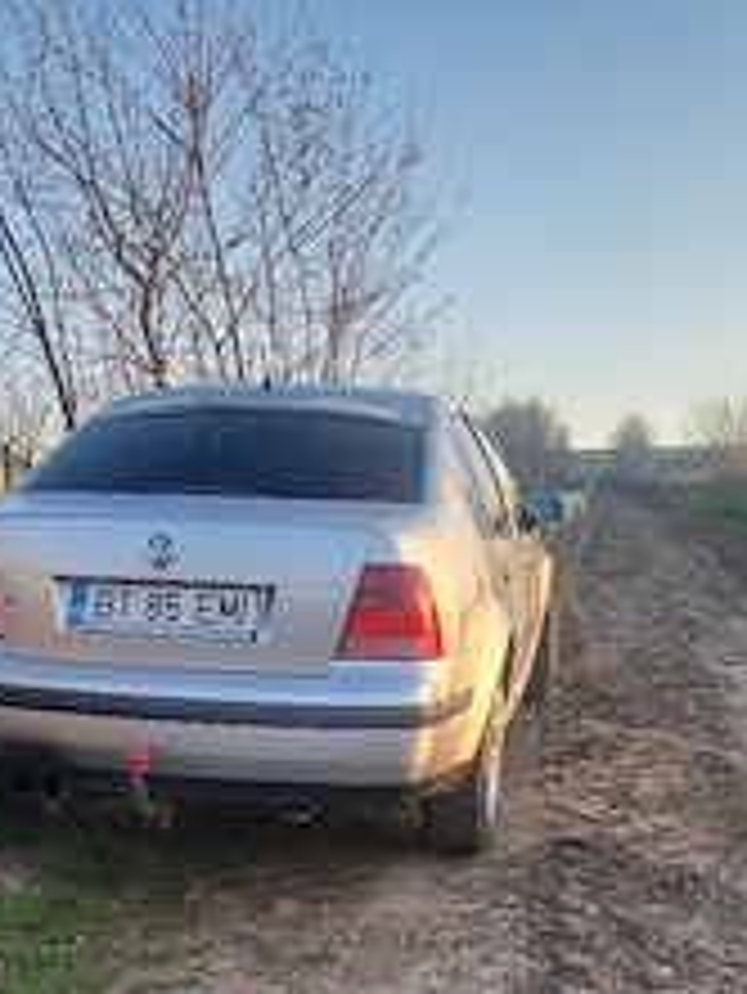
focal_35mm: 47
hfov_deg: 30.5
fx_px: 1351
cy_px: 864
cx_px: 212
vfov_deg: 38.1
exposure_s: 1/345
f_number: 1.8
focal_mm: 4.25
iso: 50
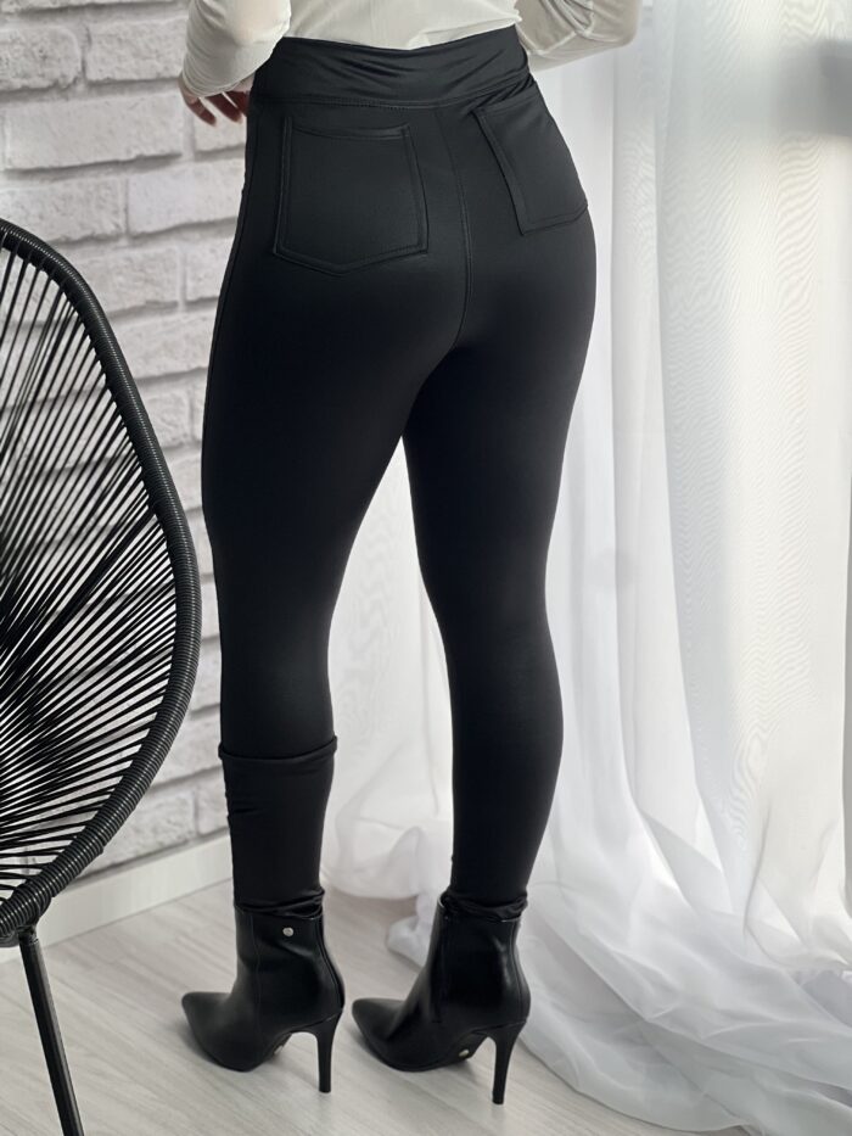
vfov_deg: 25.3
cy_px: 568
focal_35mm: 77
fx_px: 2526
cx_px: 426
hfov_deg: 19.1
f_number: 2.8
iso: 64
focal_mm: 9
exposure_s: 1/120
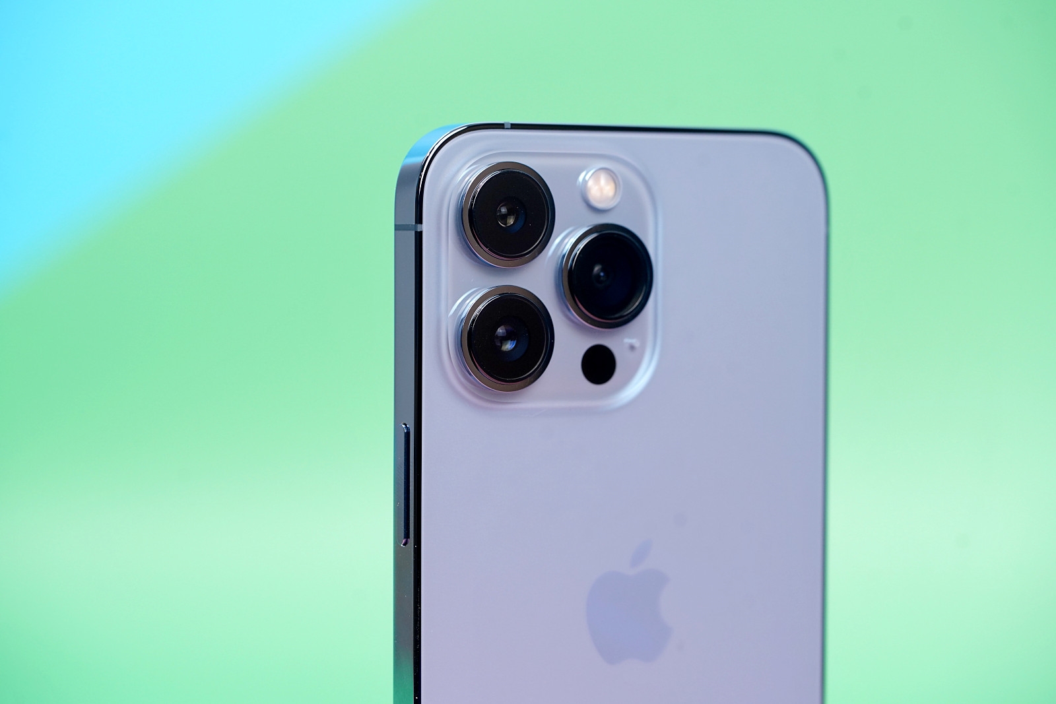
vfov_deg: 15.2
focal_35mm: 90
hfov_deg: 22.6
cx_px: 528
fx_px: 2640
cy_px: 352
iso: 800
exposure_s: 1/100
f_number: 5
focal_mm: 90
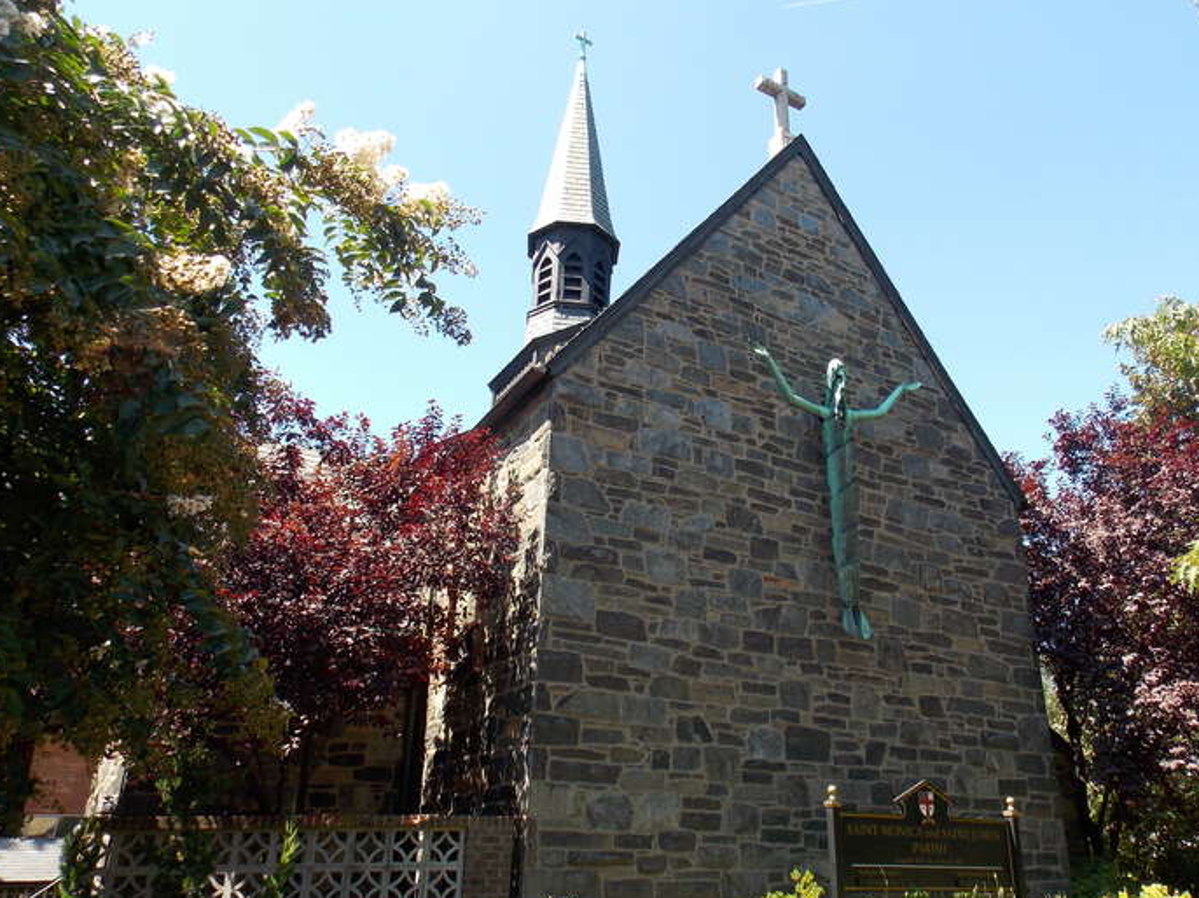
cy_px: 465
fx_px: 970
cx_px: 678
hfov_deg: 63.2
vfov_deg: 49.7
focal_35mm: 28
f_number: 3.1
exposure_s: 1/250
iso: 80
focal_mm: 4.3
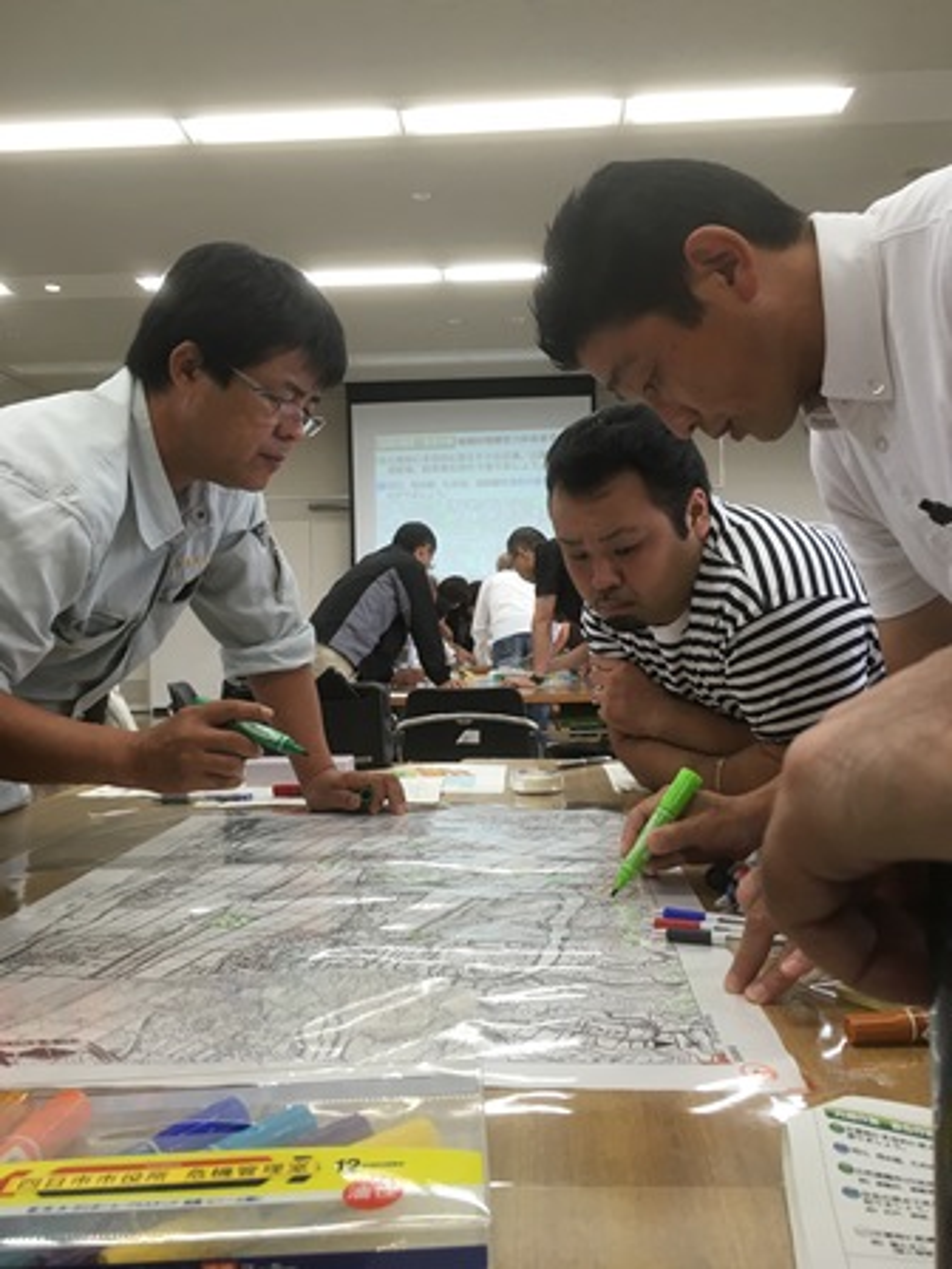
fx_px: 1063
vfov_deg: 61.7
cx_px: 476
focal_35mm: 29
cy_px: 634
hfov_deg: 48.2
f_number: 2.2
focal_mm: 4.15
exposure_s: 1/30
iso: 32
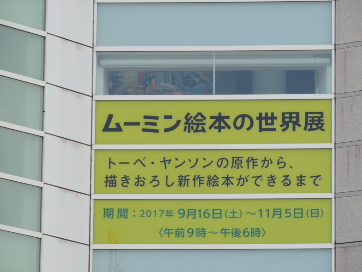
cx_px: 181
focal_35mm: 300
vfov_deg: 5.0
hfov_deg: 6.6
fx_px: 3137
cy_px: 136
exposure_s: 1/200
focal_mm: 53.5
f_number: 4.8
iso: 80
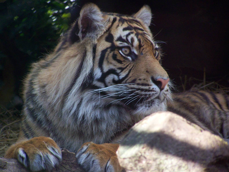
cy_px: 86
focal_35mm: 288
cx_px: 114
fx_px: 1905
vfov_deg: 5.2
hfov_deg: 6.9
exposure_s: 1/200
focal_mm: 47.7
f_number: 3.4
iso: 160
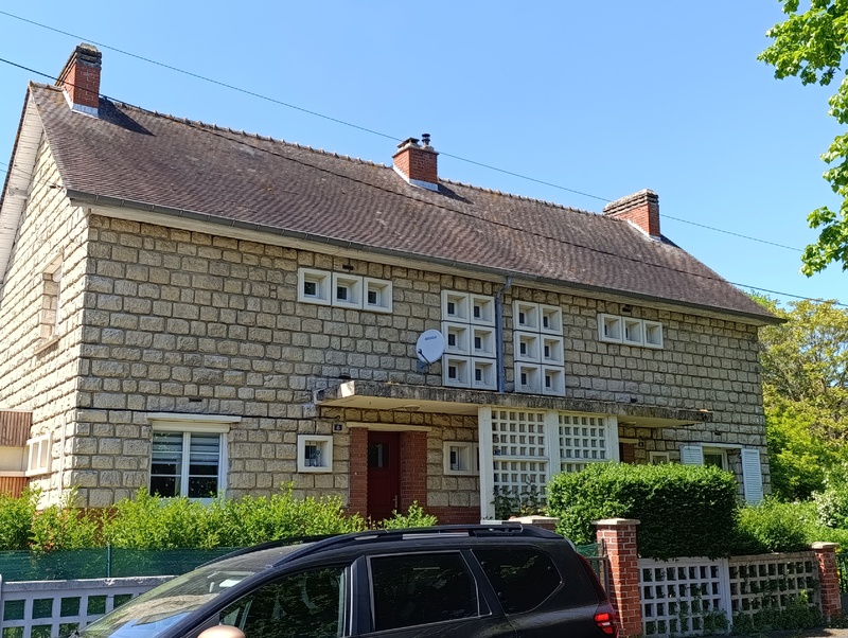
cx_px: 424
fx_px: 564
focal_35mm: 23
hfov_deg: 73.9
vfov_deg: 59.0
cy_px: 319
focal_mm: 6.14
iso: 50
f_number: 1.6
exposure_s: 1/288
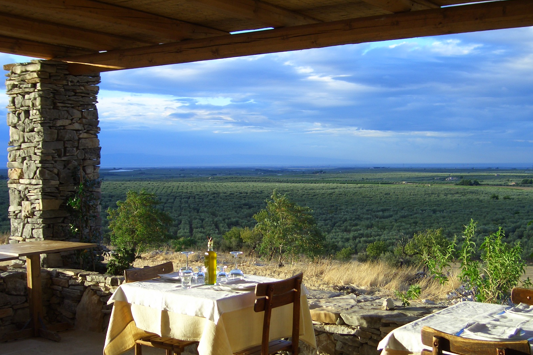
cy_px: 194
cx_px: 266
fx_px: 681
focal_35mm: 46
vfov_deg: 29.2
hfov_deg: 42.7
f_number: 3
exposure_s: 1/320
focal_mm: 9.2
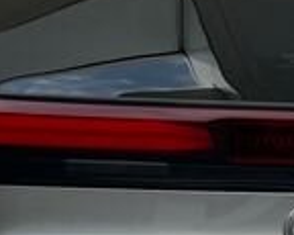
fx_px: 1574
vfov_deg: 8.5
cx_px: 306
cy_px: 264
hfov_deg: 10.6
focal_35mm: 181
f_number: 1.6
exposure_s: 1/1558
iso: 50
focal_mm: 5.1
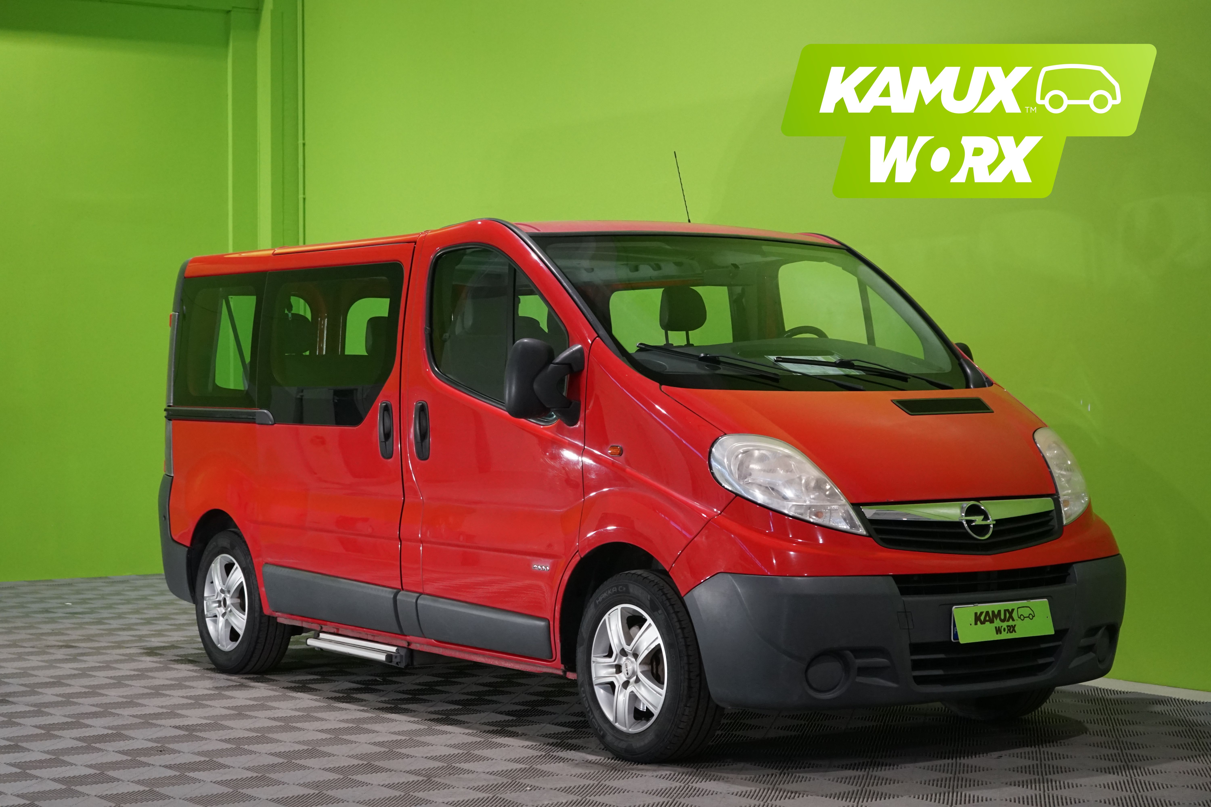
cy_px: 404
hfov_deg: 31.0
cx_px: 606
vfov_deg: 20.9
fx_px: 2186
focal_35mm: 65
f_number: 5.6
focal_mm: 65
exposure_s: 1/160
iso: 2500
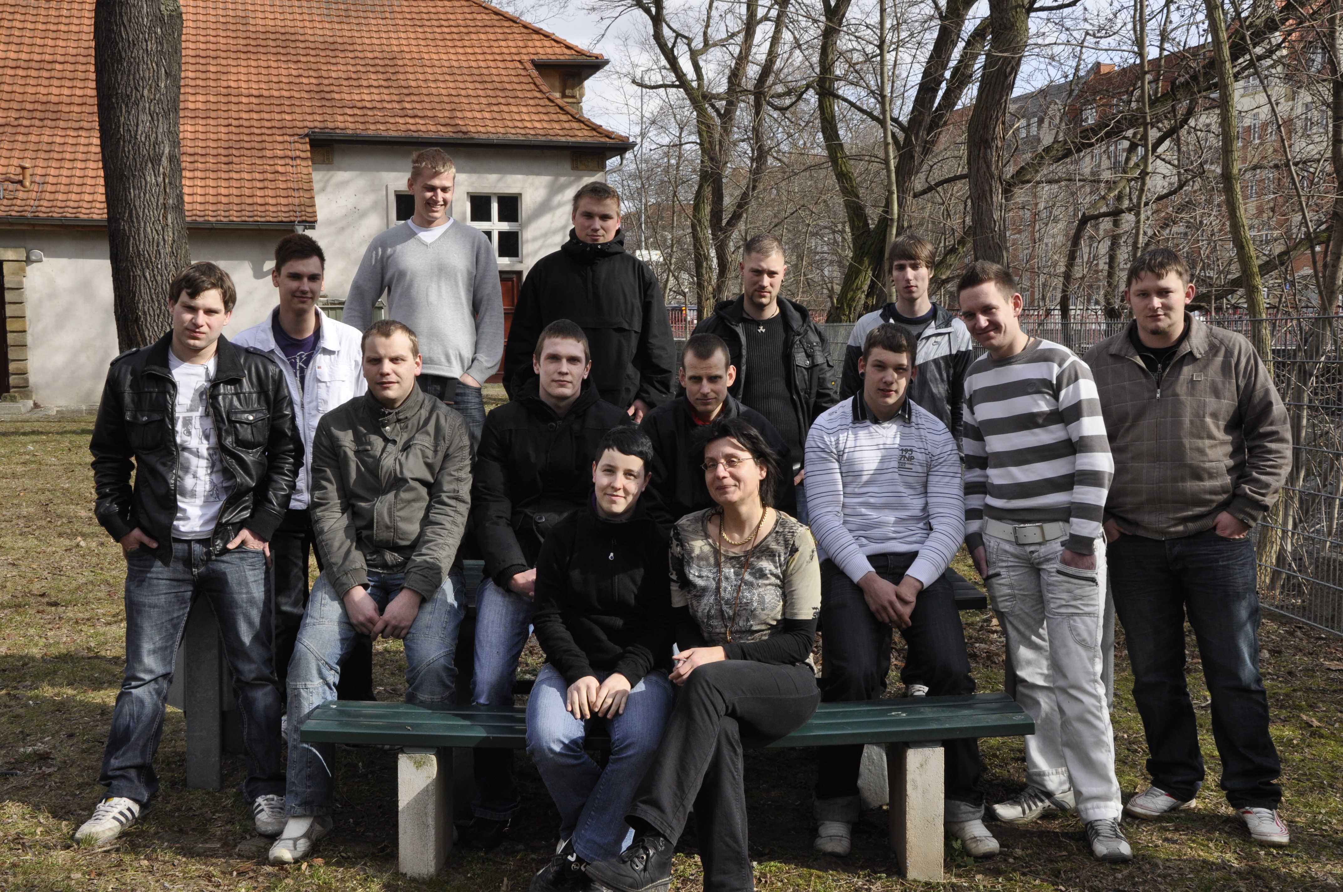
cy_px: 446
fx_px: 1453
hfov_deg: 49.6
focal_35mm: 39
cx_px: 672
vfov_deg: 34.1
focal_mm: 26
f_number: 13
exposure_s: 1/200
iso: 400
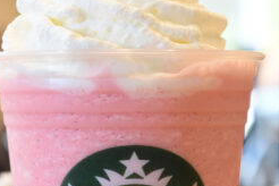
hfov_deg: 13.3
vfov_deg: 8.9
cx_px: 202
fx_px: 1193
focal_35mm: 154
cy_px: 172
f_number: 5.6
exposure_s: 1/125
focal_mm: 50
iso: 1600
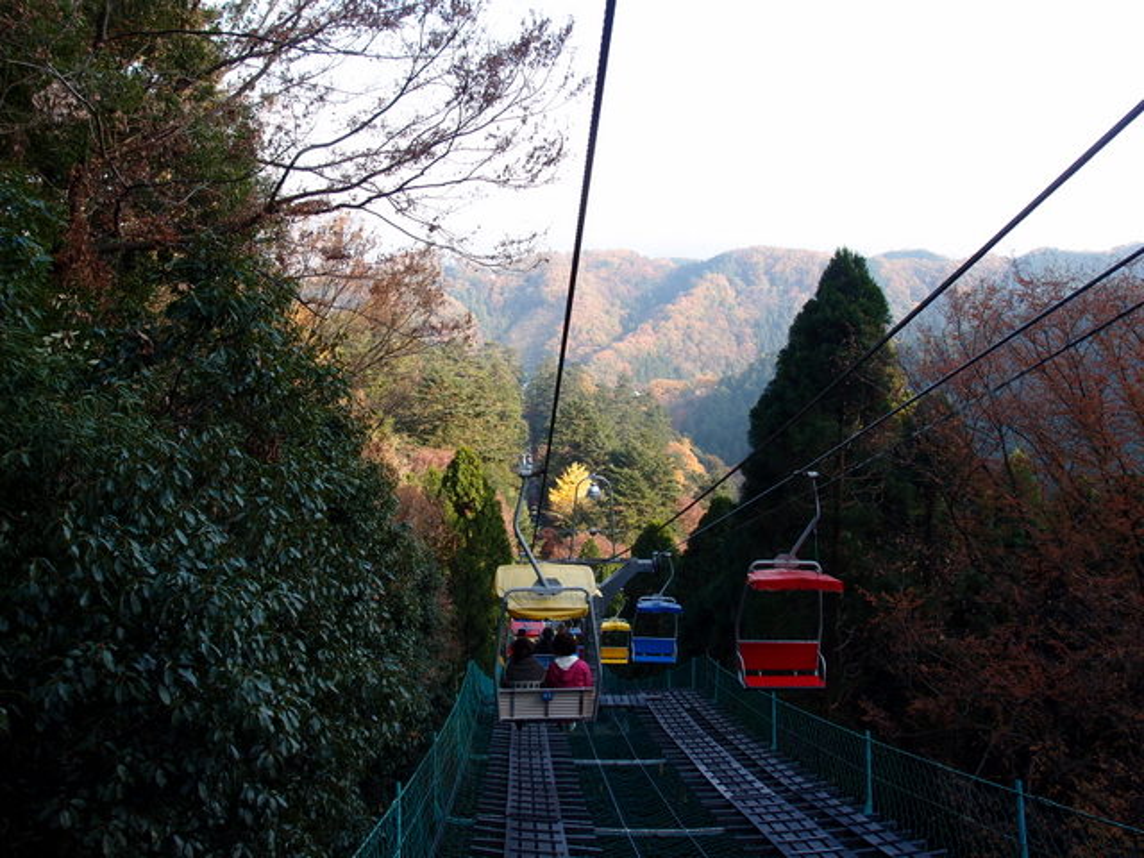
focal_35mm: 28
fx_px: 925
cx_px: 572
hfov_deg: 63.4
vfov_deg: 49.7
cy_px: 429
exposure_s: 1/320
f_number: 2.5
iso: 100
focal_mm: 6
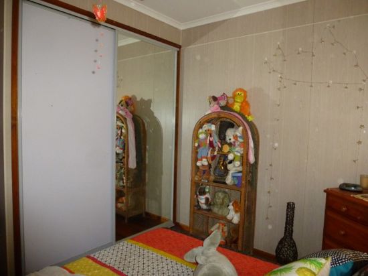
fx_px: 255
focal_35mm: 24
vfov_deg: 56.8
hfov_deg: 71.6
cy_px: 138
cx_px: 184
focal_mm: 4.3
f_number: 3.3
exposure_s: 1/60
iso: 640
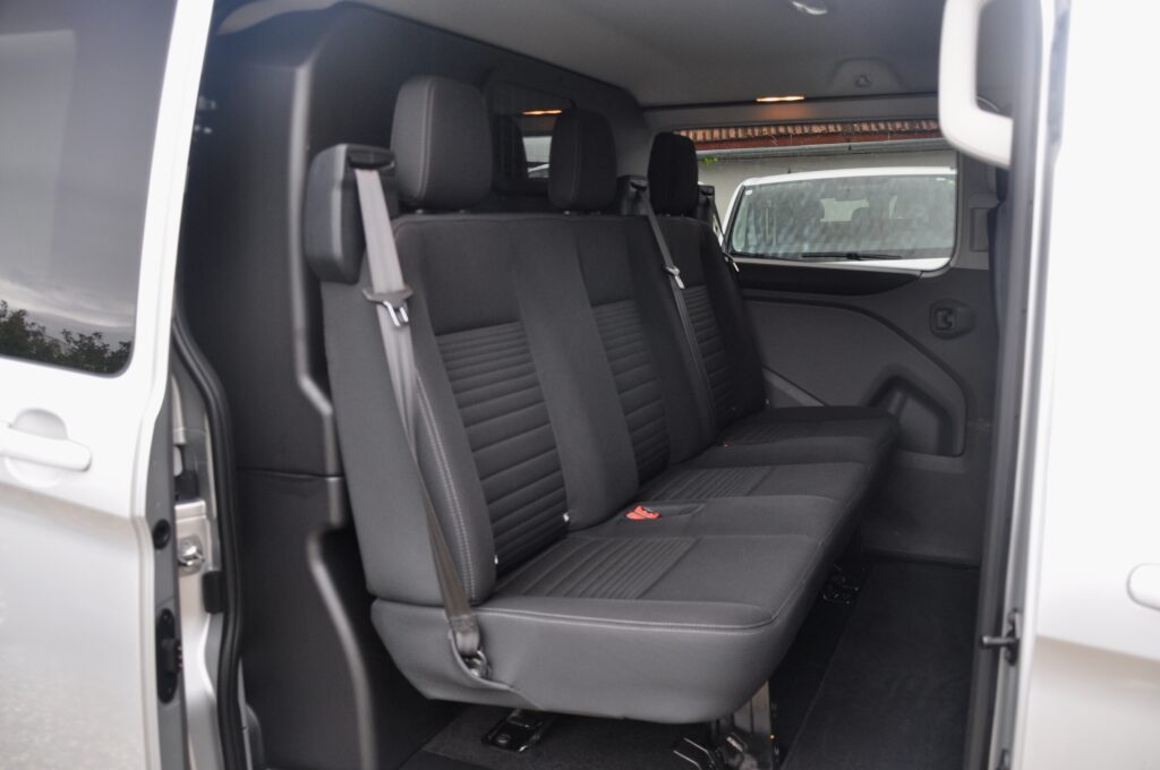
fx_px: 869
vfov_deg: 47.8
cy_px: 385
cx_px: 580
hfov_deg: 67.4
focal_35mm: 27
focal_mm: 18
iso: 500
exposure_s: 1/25
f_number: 3.5
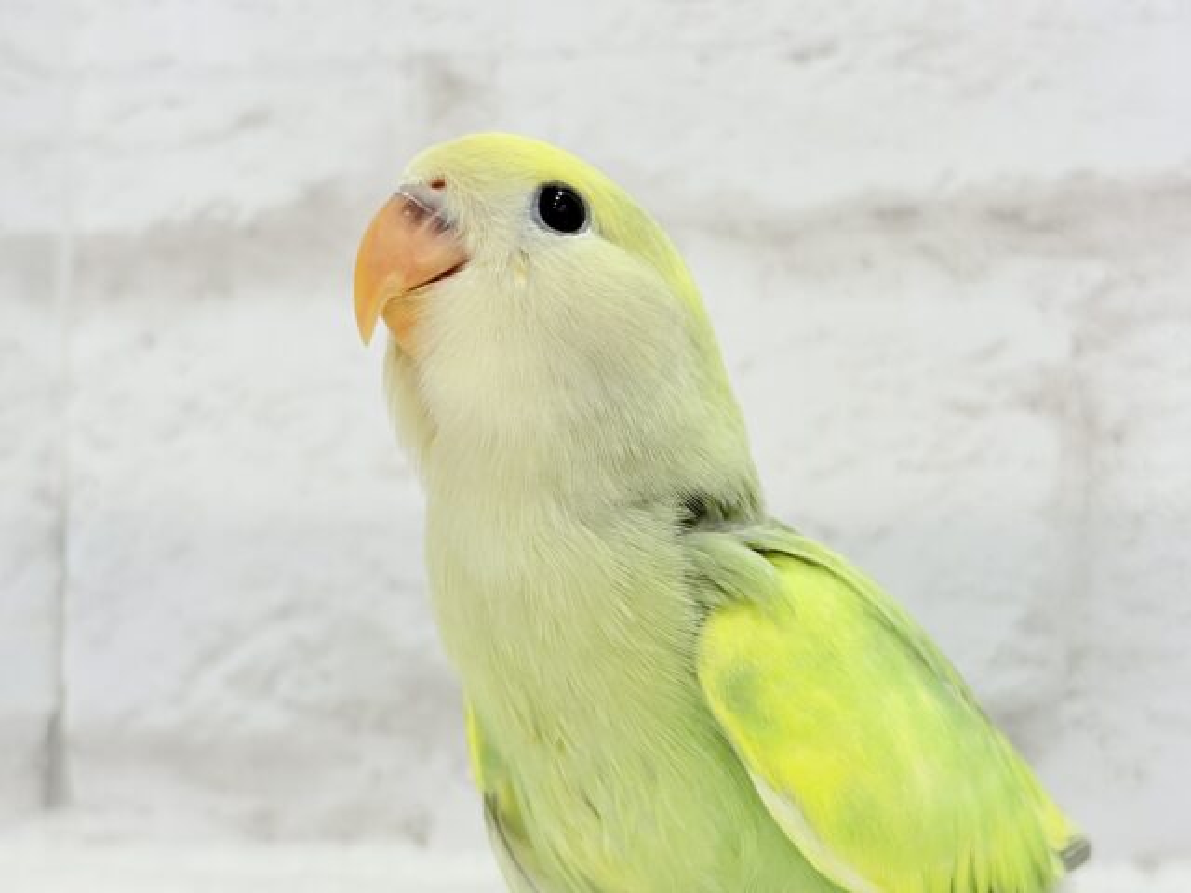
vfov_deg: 28.0
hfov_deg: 36.8
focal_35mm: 52
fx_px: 1789
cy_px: 446
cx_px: 596
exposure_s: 1/100
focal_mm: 5.96
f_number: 1.6
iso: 80
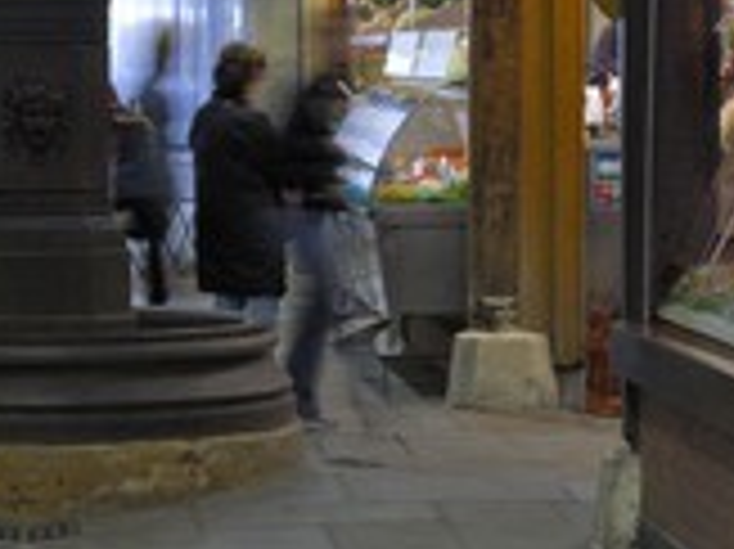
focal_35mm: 167
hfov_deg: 11.6
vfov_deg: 8.9
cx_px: -88
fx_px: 3544
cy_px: 144
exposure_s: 1/3.33
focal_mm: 45
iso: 100
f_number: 10
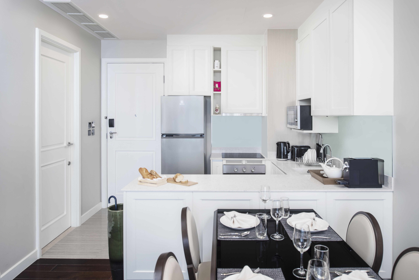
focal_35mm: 24
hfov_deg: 73.7
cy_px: 140
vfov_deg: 53.2
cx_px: 210
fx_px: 279
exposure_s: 1/15
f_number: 8
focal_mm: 24
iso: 250
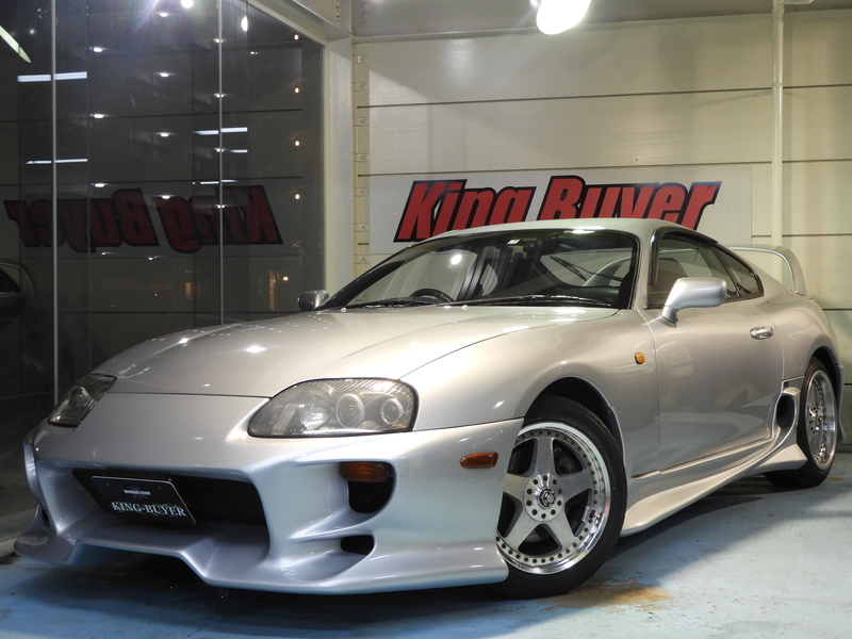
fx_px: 1354
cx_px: 426
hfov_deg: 34.9
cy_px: 320
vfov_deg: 26.6
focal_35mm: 55
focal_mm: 9.9
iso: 250
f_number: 4
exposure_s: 1/30
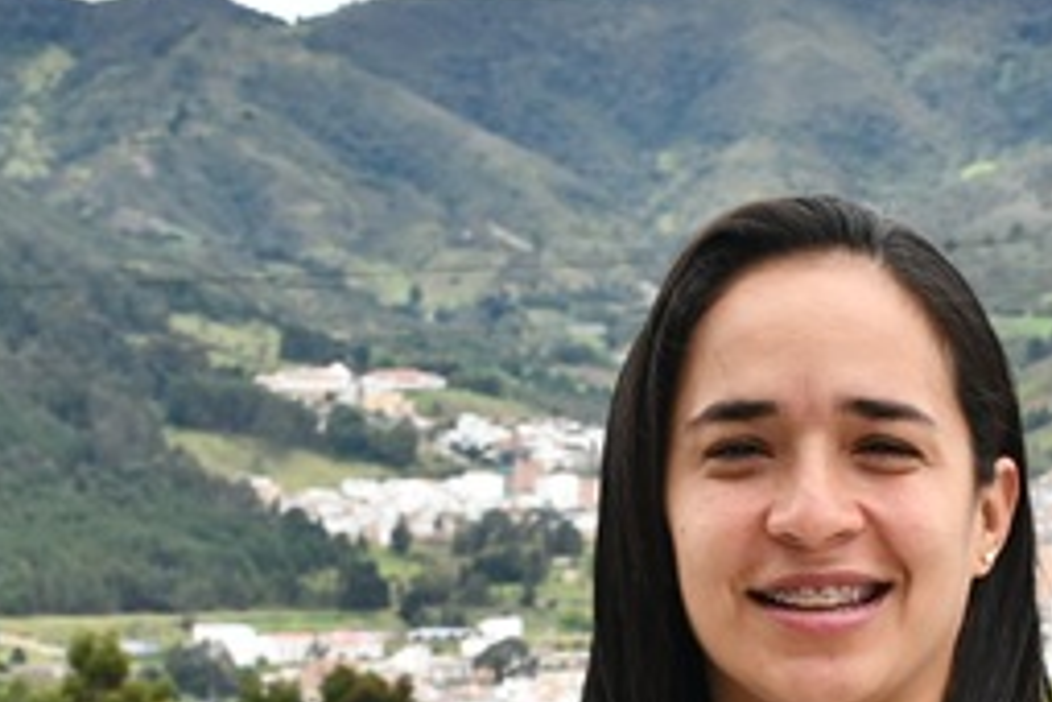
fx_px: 4763
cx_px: 829
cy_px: 774
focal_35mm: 163
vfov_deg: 8.4
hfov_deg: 12.6
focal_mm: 26
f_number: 8
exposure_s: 1/250
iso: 160
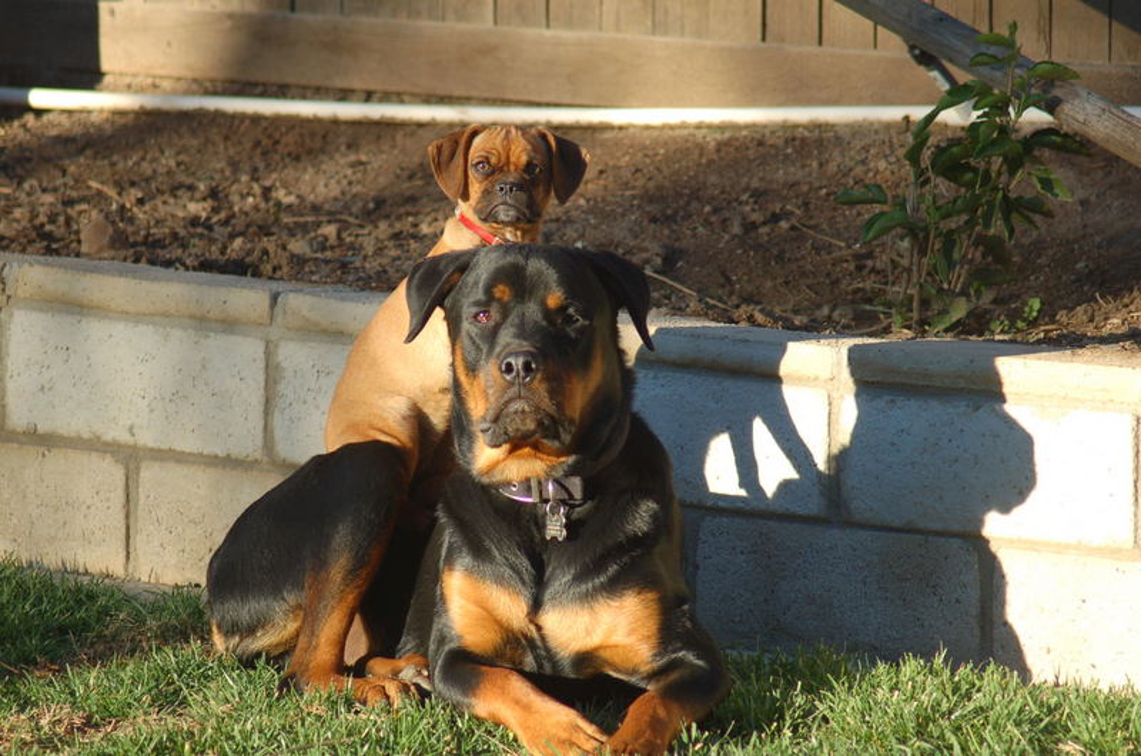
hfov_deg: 6.3
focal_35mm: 330
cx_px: 570
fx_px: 10438
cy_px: 378
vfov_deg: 4.1
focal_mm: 220
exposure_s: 1/250
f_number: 5.6
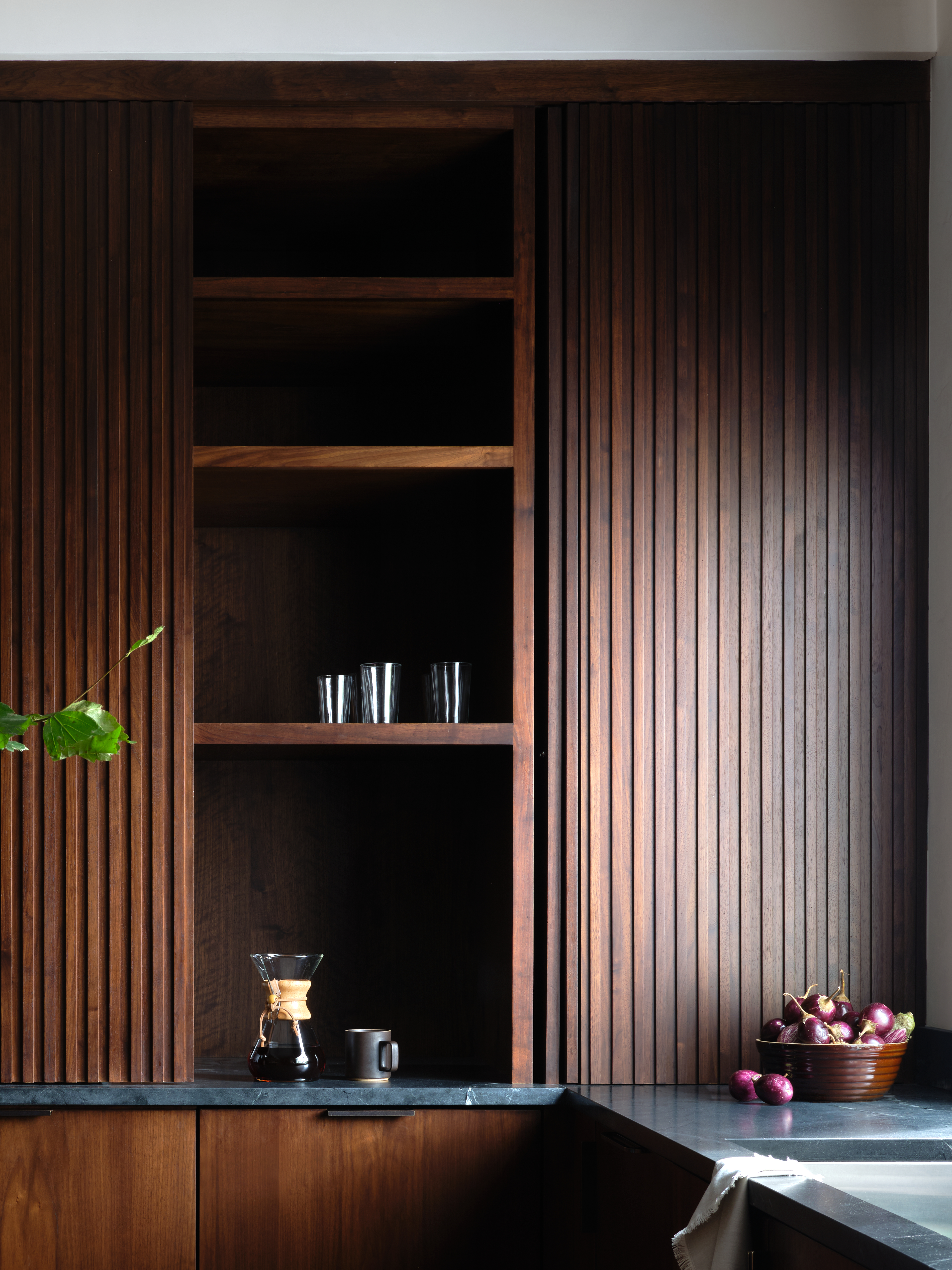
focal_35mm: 57
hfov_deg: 25.3
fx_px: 2090
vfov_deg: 33.2
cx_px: 225
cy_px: 935
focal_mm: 45.7
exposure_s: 1.5
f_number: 16
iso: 160
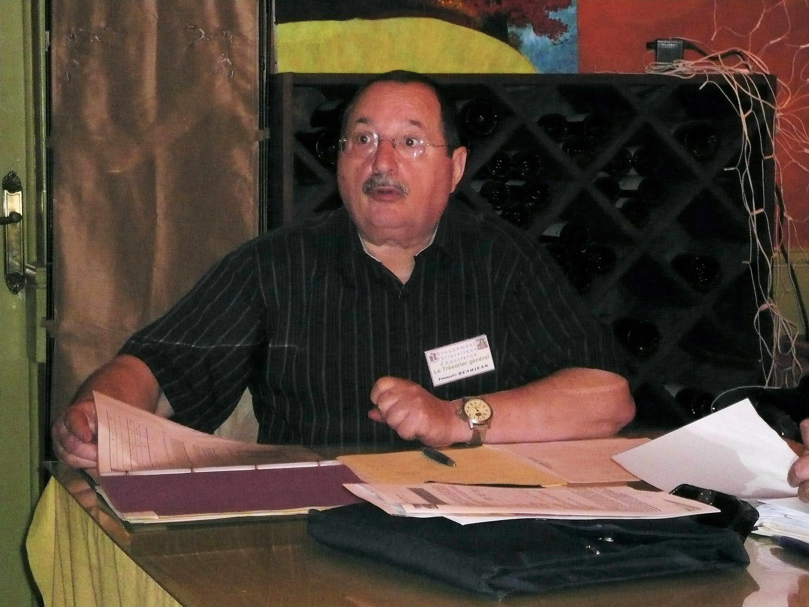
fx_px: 2384
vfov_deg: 14.5
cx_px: 404
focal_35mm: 102
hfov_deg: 19.3
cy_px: 304
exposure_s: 1/30
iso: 400
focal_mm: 16.8
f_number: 5.6
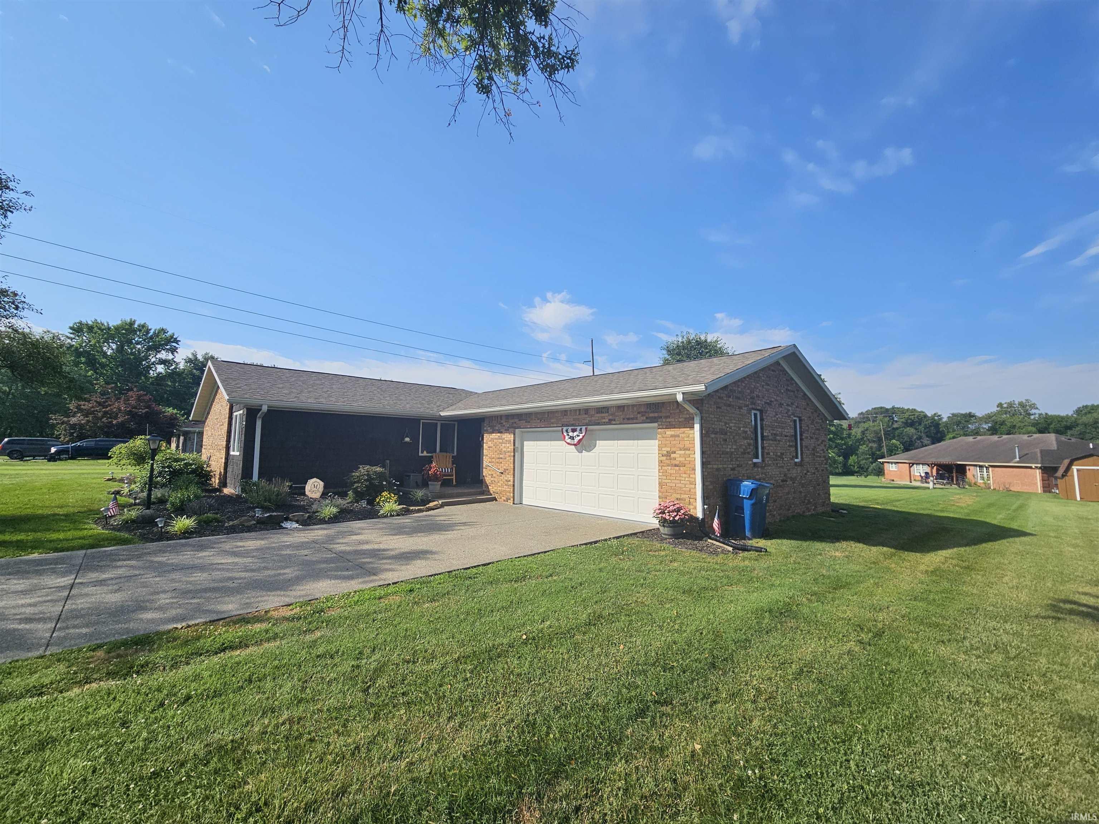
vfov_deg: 89.9
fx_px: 413
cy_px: 412
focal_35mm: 13
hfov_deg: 106.2
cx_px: 550
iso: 50
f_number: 2.2
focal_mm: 2.2
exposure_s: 1/3084
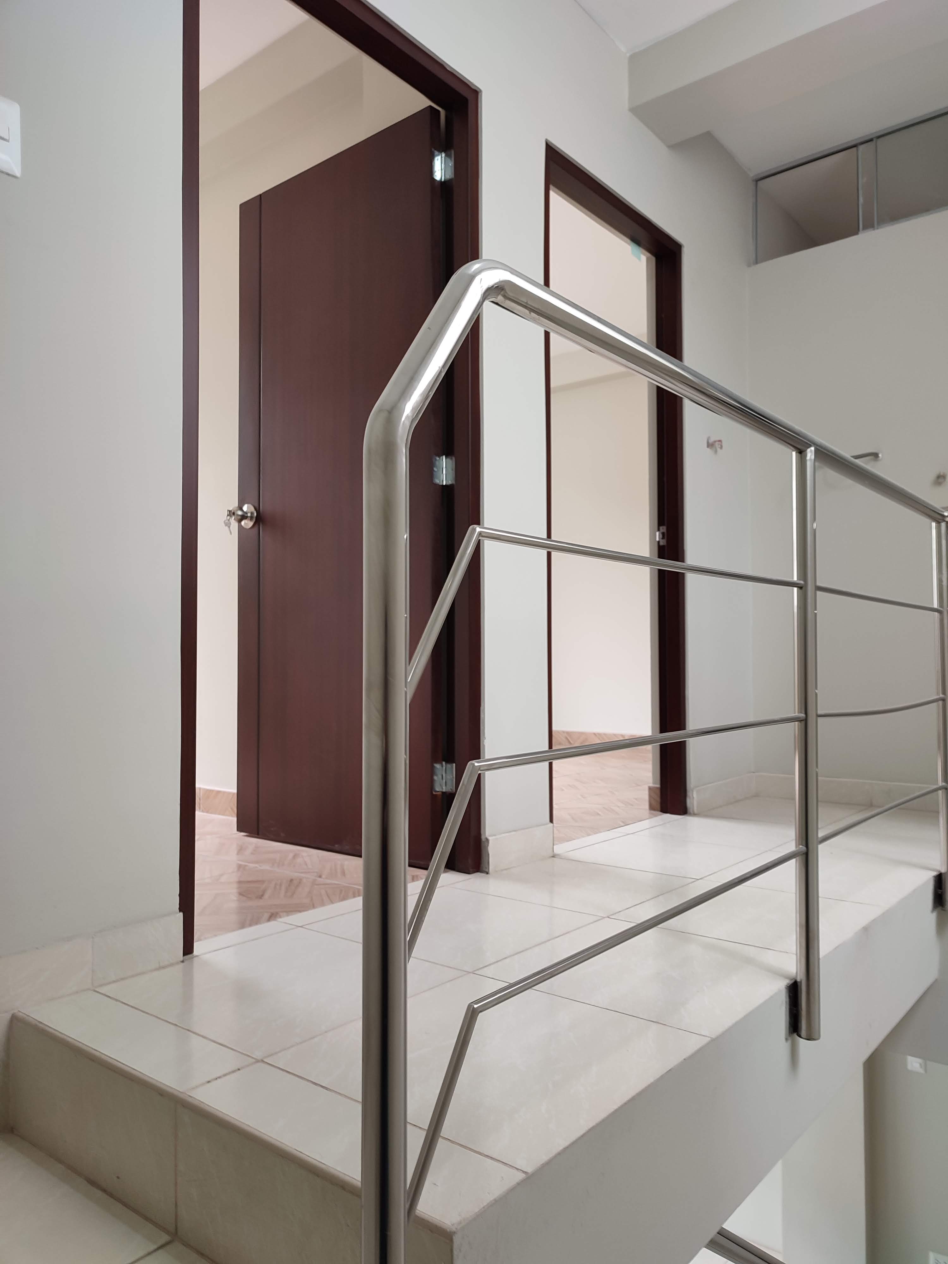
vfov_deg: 69.4
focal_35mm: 25
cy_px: 632
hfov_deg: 54.9
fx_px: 913
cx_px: 474
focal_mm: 6.04
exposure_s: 1/50
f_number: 1.9
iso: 234
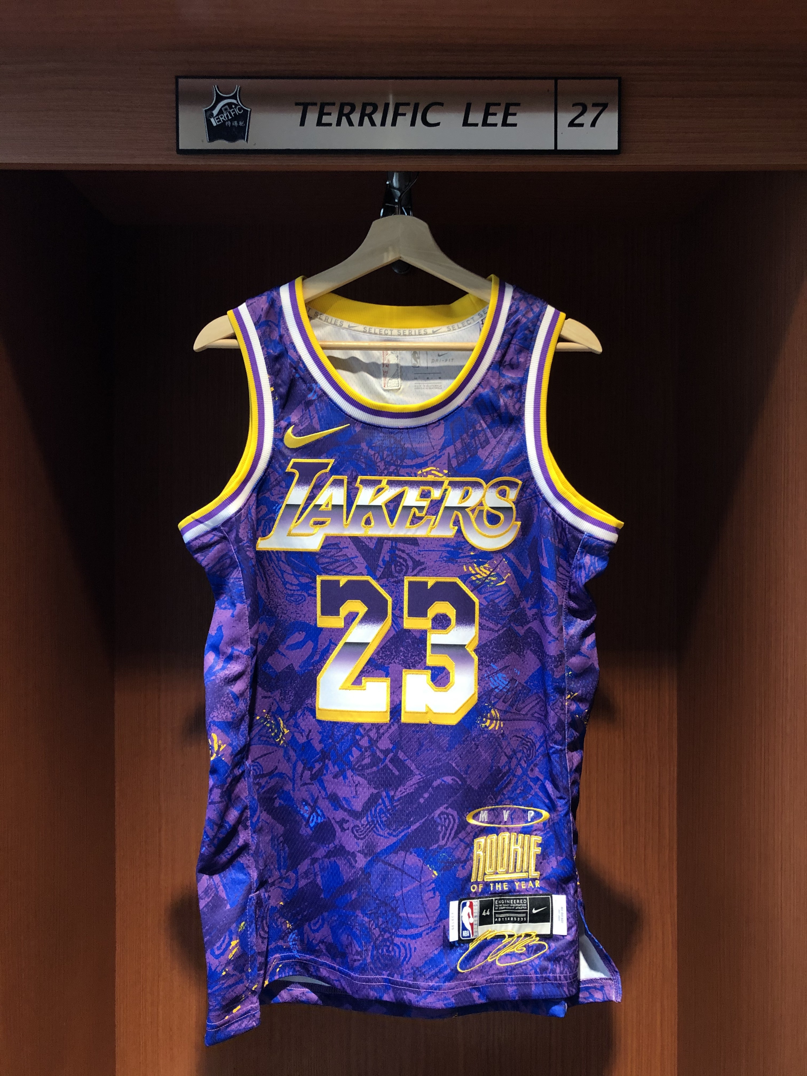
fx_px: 870
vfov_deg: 63.4
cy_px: 538
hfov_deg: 49.7
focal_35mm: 28
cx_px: 404
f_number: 1.8
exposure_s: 1/17
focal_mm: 3.99
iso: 40
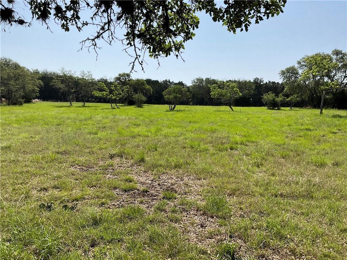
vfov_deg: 48.2
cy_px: 130
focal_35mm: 29
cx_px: 174
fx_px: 291
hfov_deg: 61.7
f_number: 1.8
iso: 20
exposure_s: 1/2667
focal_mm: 3
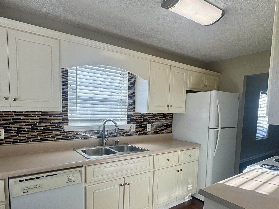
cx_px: 129
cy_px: 127
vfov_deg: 60.5
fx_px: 177
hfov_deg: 76.3
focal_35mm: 22
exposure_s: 1/255
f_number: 2.2
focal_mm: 2.22
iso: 40
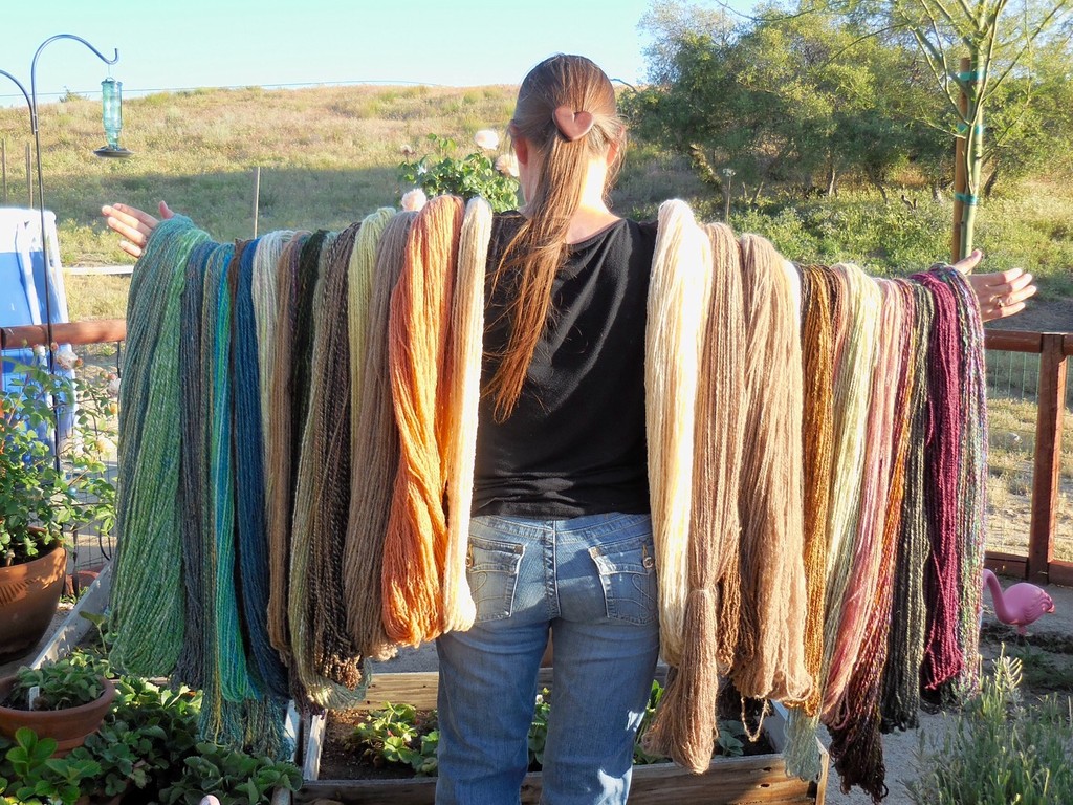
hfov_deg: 47.9
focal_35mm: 39
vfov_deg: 36.8
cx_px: 536
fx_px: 1209
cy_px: 402
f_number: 3.9
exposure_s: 1/200
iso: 125
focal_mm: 7
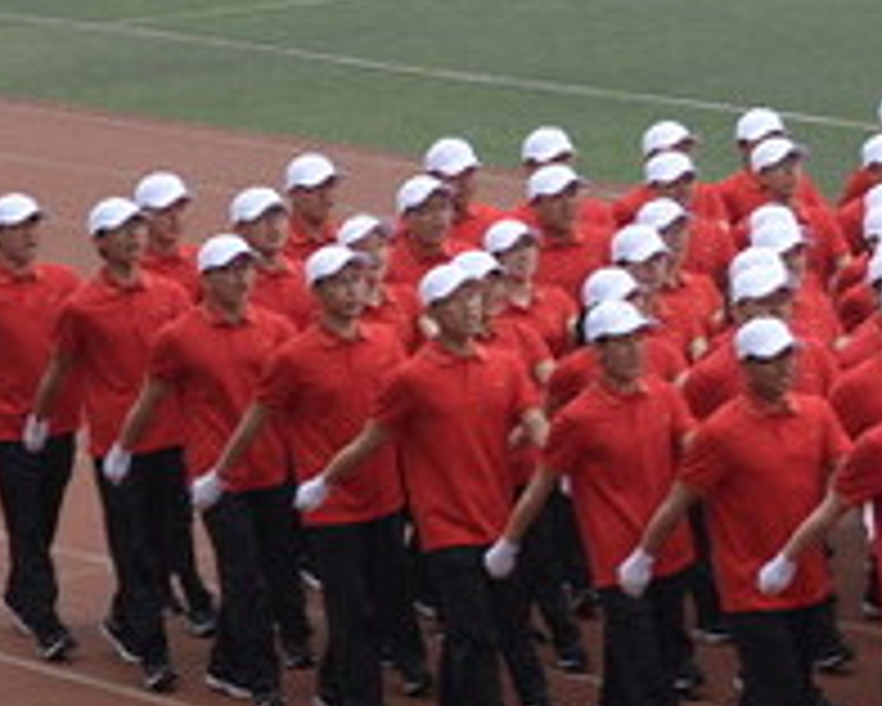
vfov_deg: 6.0
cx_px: 2160
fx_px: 6764
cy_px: -52
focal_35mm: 259
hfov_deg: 7.0
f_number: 5
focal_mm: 45
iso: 100
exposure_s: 1/250
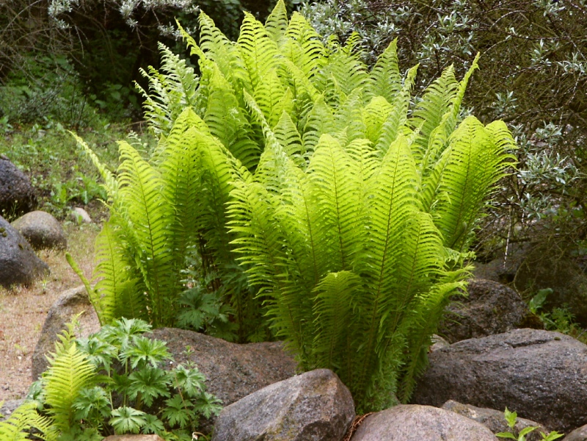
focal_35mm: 125
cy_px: 220
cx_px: 294
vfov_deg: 11.9
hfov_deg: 15.8
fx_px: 2120
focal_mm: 25.41
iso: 100
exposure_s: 1/125
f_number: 3.6
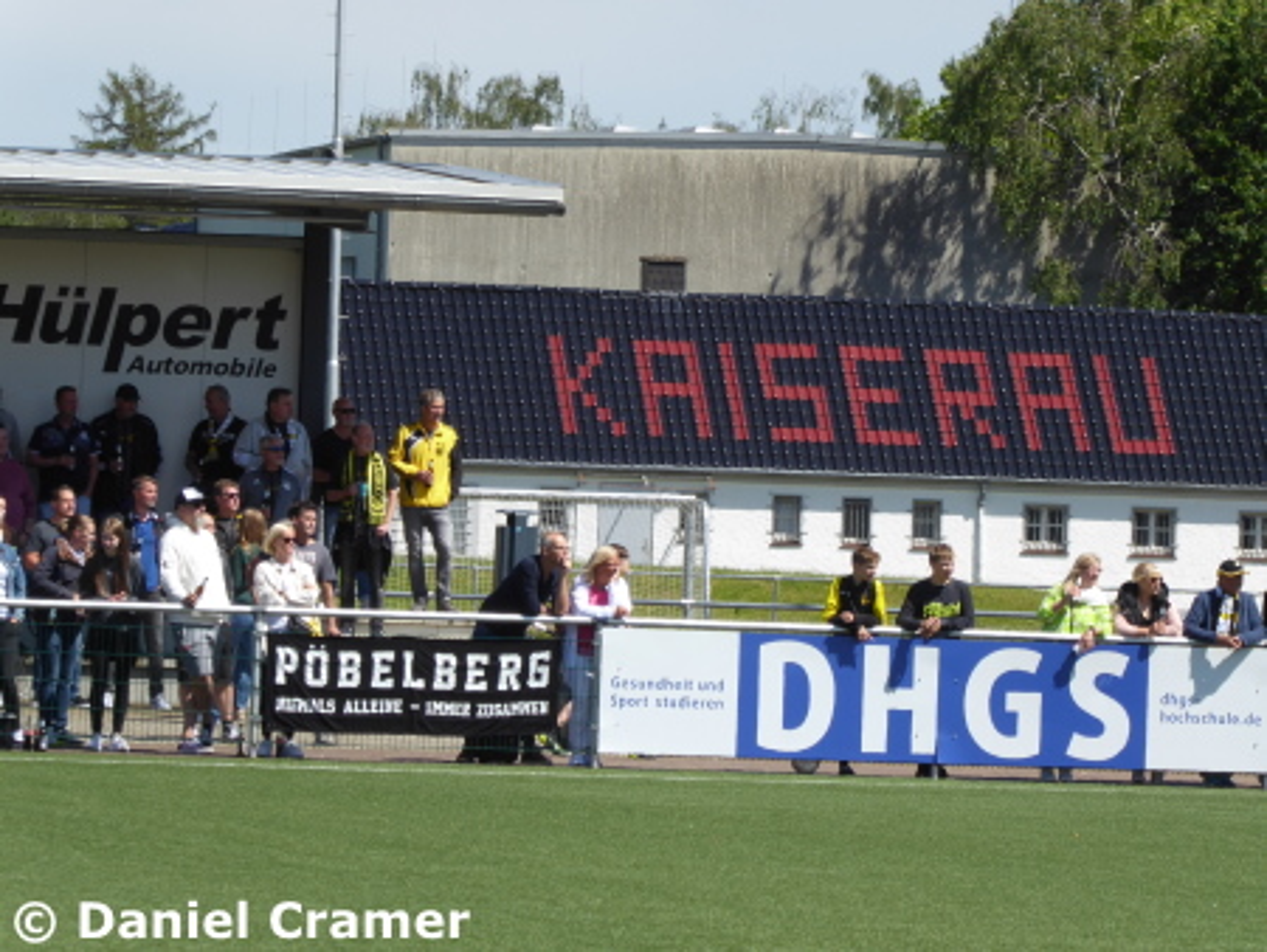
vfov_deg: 5.0
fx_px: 10986
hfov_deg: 6.6
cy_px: 476
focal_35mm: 300
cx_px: 634
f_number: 5.8
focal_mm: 53.8
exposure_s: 1/250
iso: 80
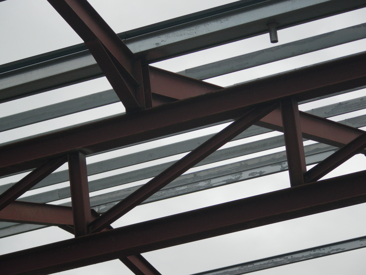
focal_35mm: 175
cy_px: 138
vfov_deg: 8.5
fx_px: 1850
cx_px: 183
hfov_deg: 11.3
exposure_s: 1/250
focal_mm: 31.2
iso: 125
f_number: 4.7
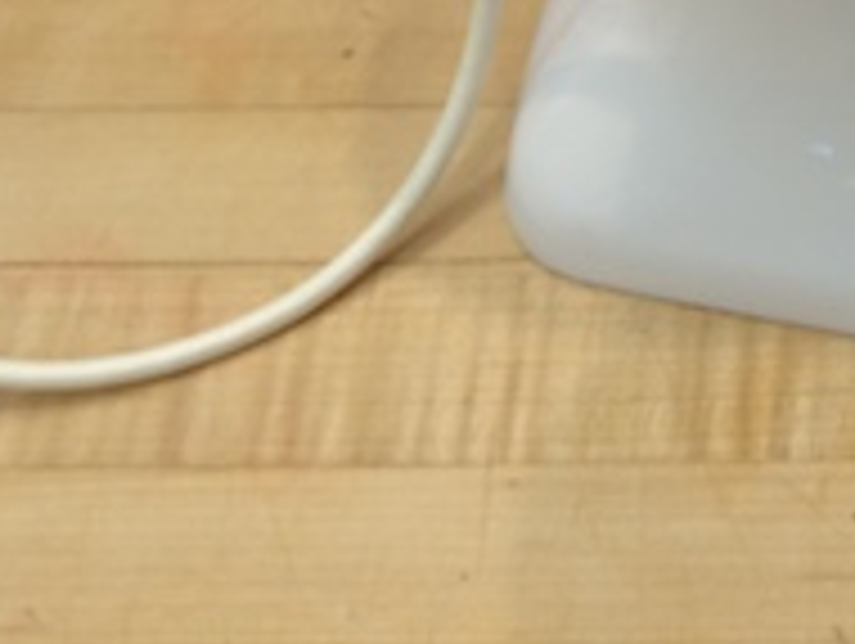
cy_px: -392
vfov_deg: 13.6
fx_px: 2498
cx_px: 1377
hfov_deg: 17.1
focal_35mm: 101
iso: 40
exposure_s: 1/40
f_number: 2.2
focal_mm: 4.12
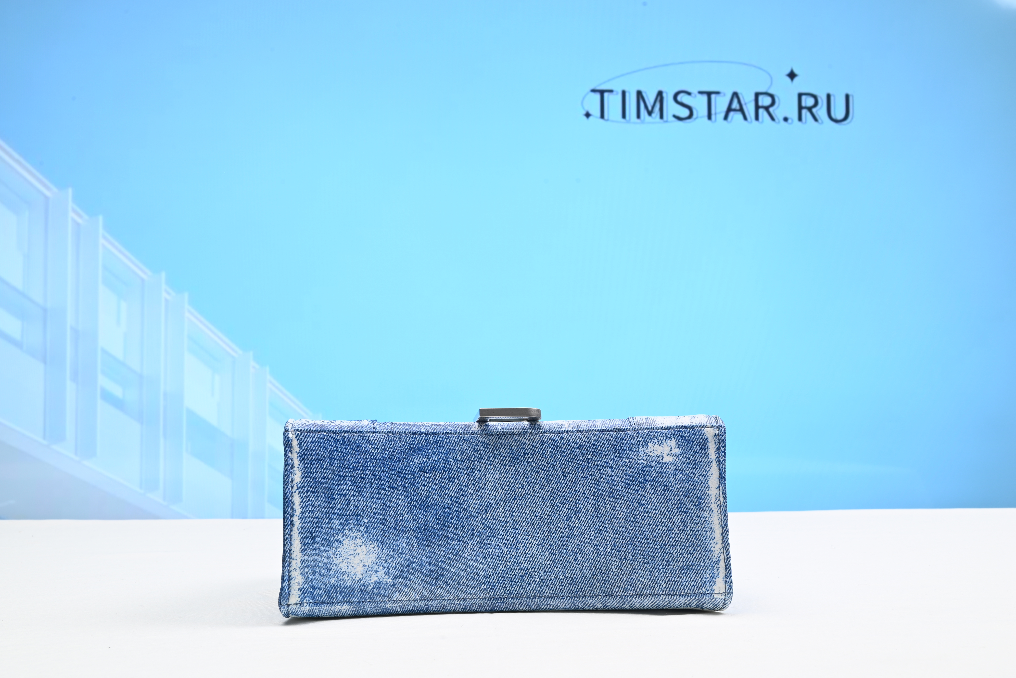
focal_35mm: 40
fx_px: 1129
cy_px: 339
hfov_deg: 48.4
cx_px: 508
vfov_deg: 33.4
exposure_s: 1/2
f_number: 16
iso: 100
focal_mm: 40
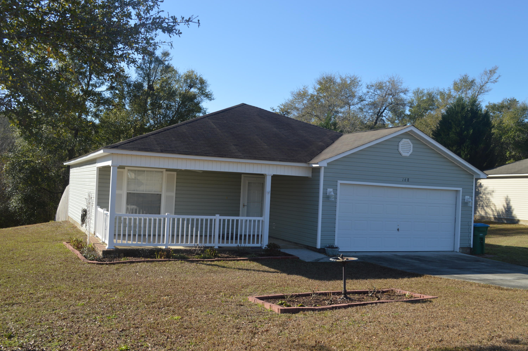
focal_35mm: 36
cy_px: 176
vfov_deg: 36.8
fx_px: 527
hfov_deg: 53.2
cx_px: 264
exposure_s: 1/200
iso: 100
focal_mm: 24
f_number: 7.1
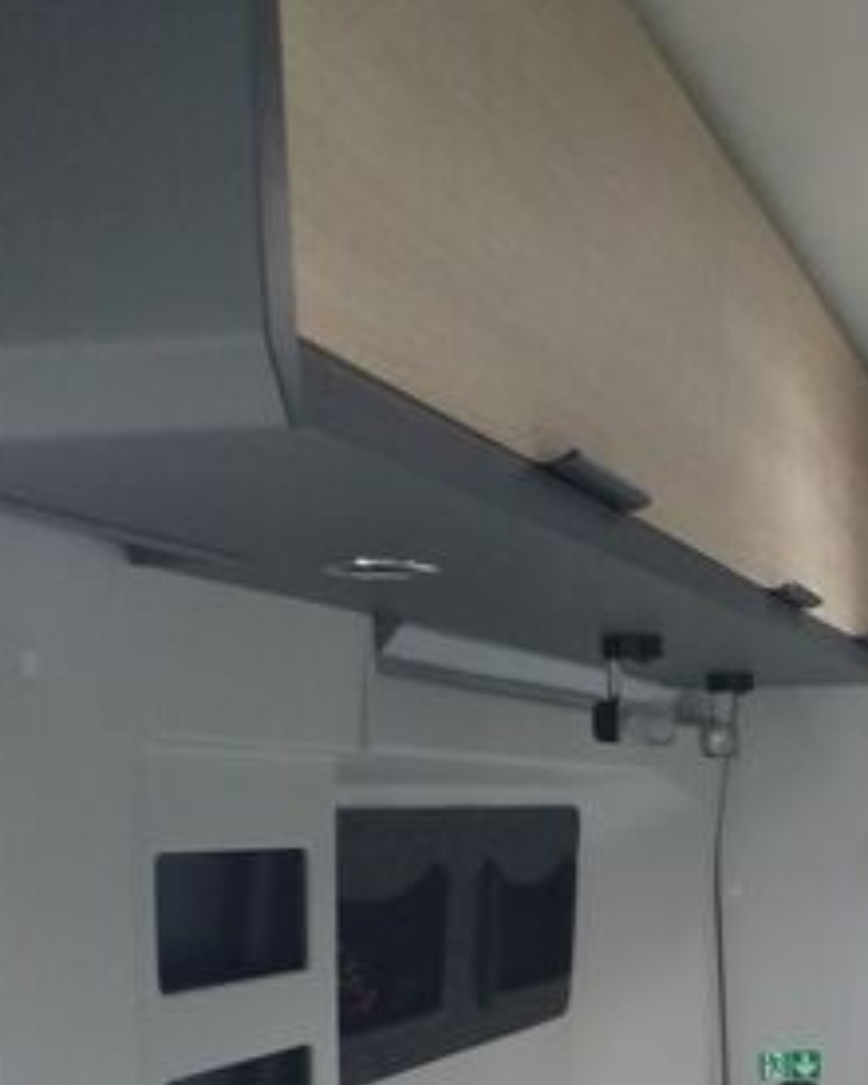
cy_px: 1243
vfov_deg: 28.5
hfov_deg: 25.0
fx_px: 1895
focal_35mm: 59
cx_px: 793
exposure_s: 1/50
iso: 160
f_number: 1.9
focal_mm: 3.6
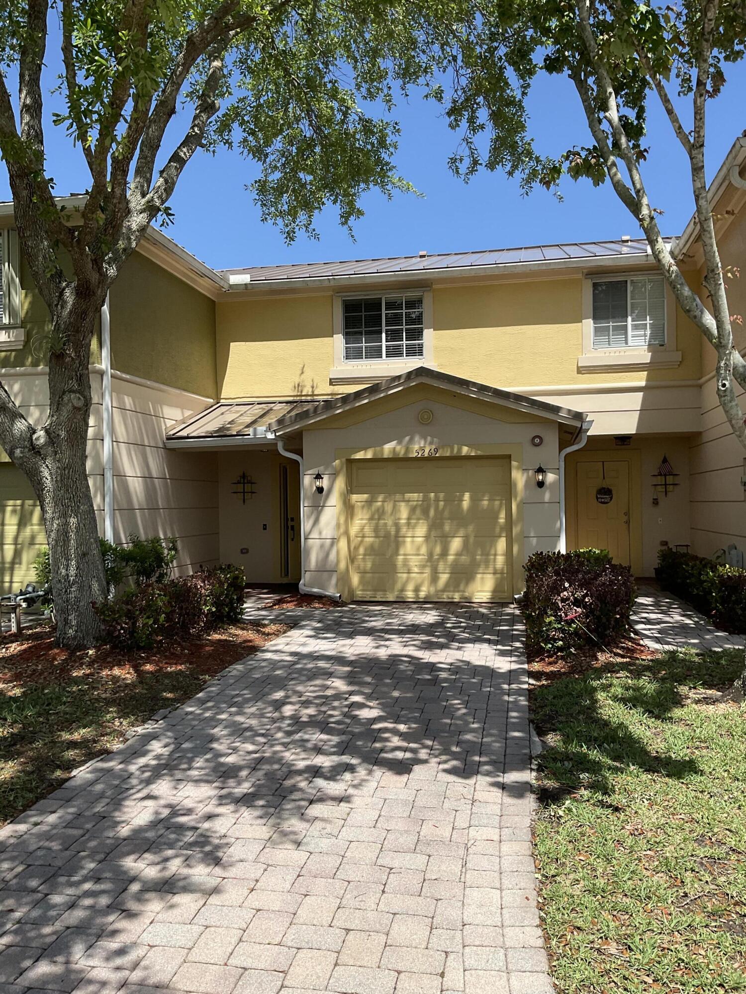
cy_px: 497
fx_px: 833
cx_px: 373
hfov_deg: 48.2
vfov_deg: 61.7
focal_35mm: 29
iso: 16
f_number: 1.8
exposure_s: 1/1730
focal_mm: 3
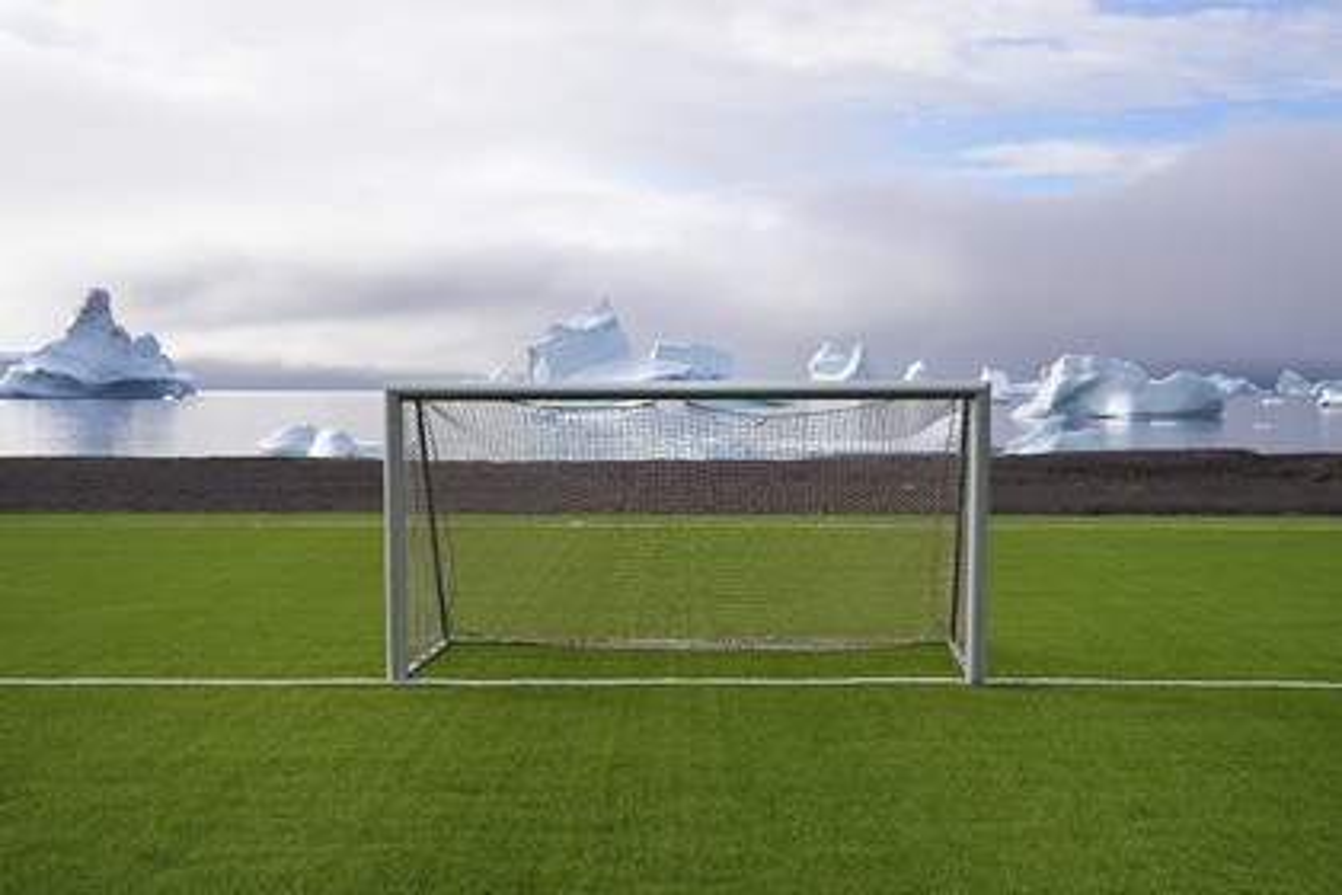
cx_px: 671
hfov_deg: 39.6
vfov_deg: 27.0
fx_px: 1864
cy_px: 448
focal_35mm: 50
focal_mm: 50
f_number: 13
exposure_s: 1/250
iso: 200
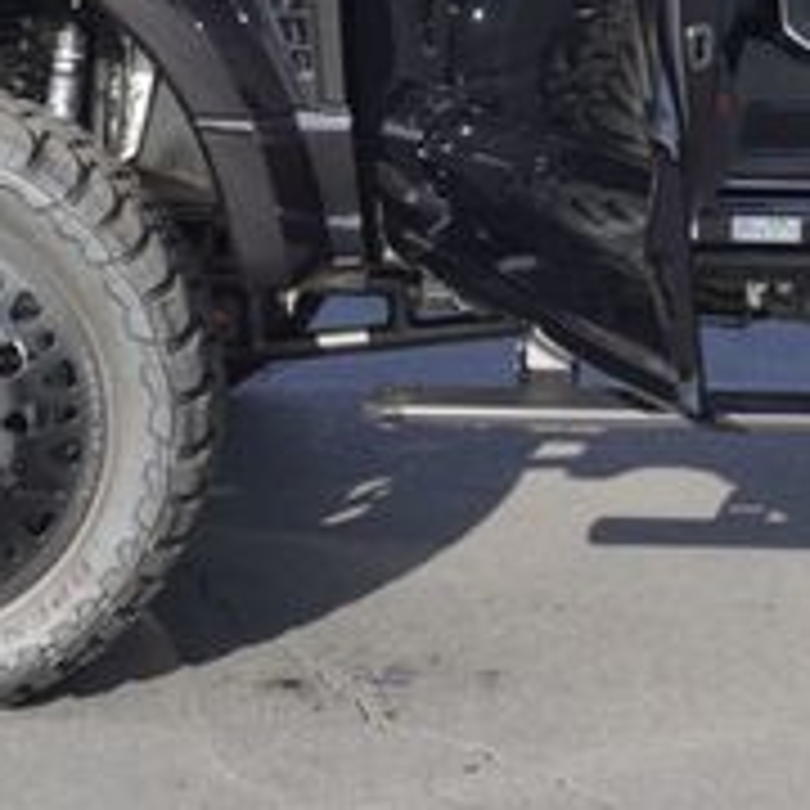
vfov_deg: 14.0
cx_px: 644
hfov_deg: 14.2
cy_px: -22
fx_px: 3243
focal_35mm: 123
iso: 100
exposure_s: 1/250
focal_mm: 27
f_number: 5
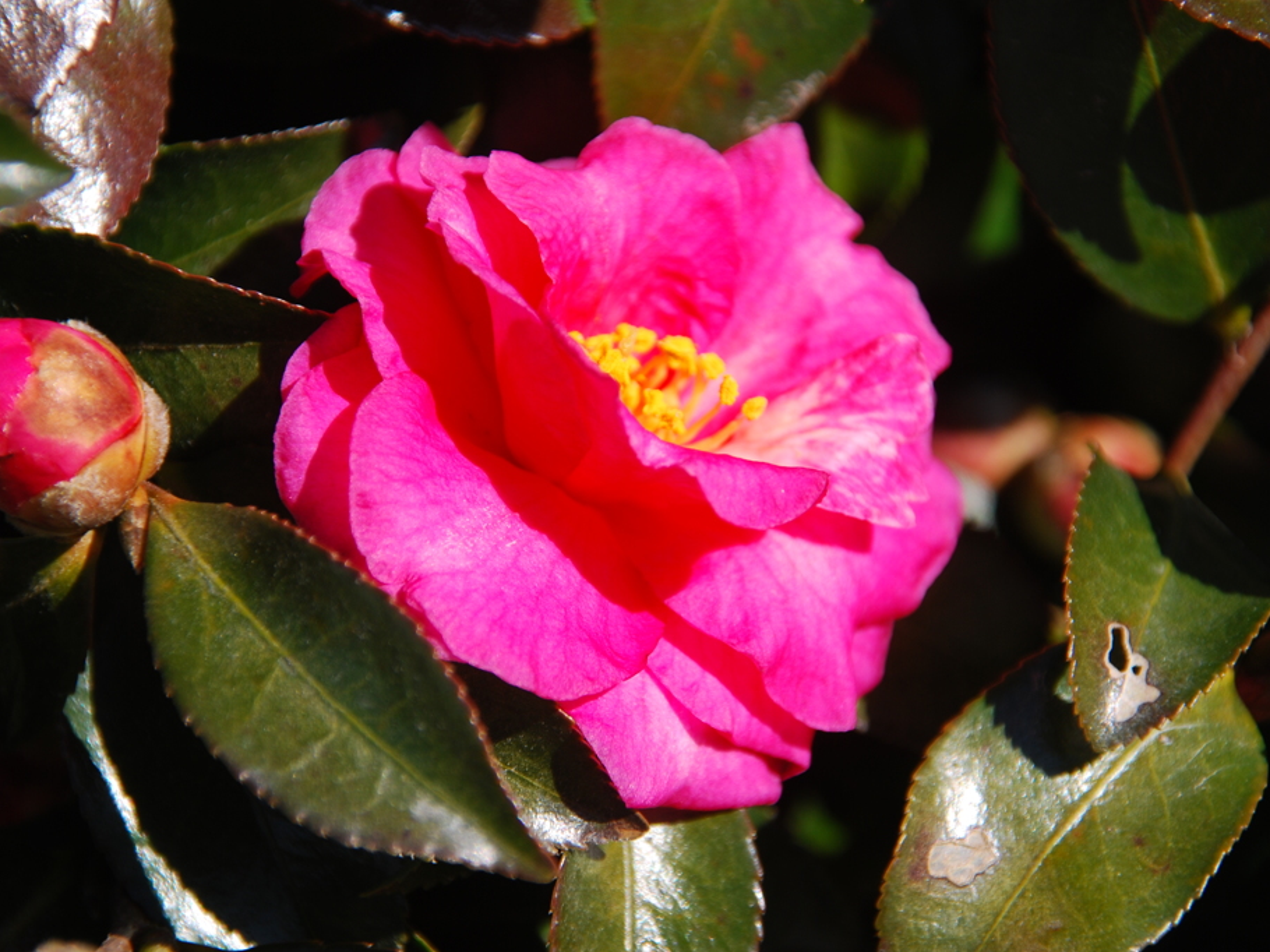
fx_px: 11921
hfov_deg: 6.1
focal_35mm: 325
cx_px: 611
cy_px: 477
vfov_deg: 4.6
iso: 100
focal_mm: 200
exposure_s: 1/320
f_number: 6.3
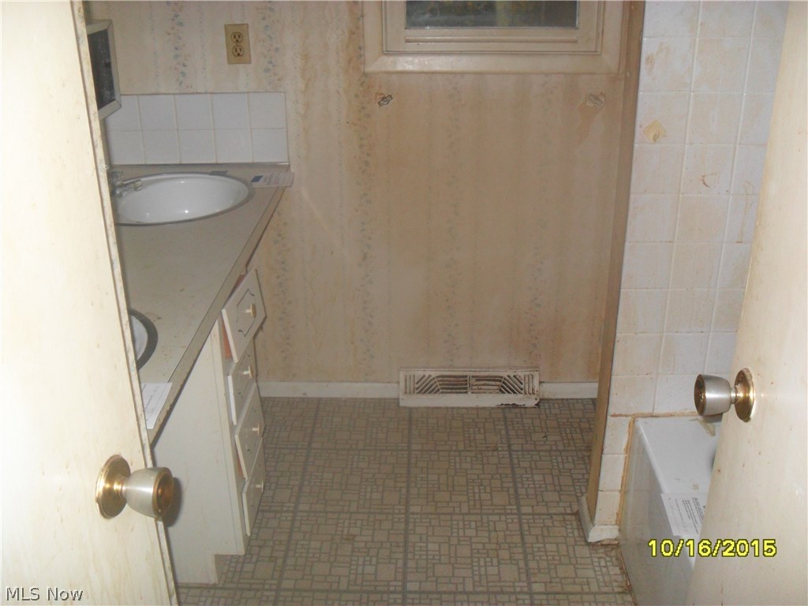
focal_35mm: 35
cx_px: 404
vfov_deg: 40.7
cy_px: 303
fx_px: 817
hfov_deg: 52.6
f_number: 3
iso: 200
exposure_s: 1/45
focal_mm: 6.3
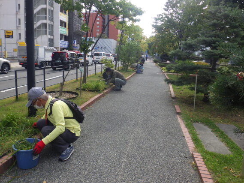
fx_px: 197
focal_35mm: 28
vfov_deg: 49.8
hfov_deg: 63.4
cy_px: 92
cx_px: 122
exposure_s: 1/400
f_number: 4.2
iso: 125
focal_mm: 5
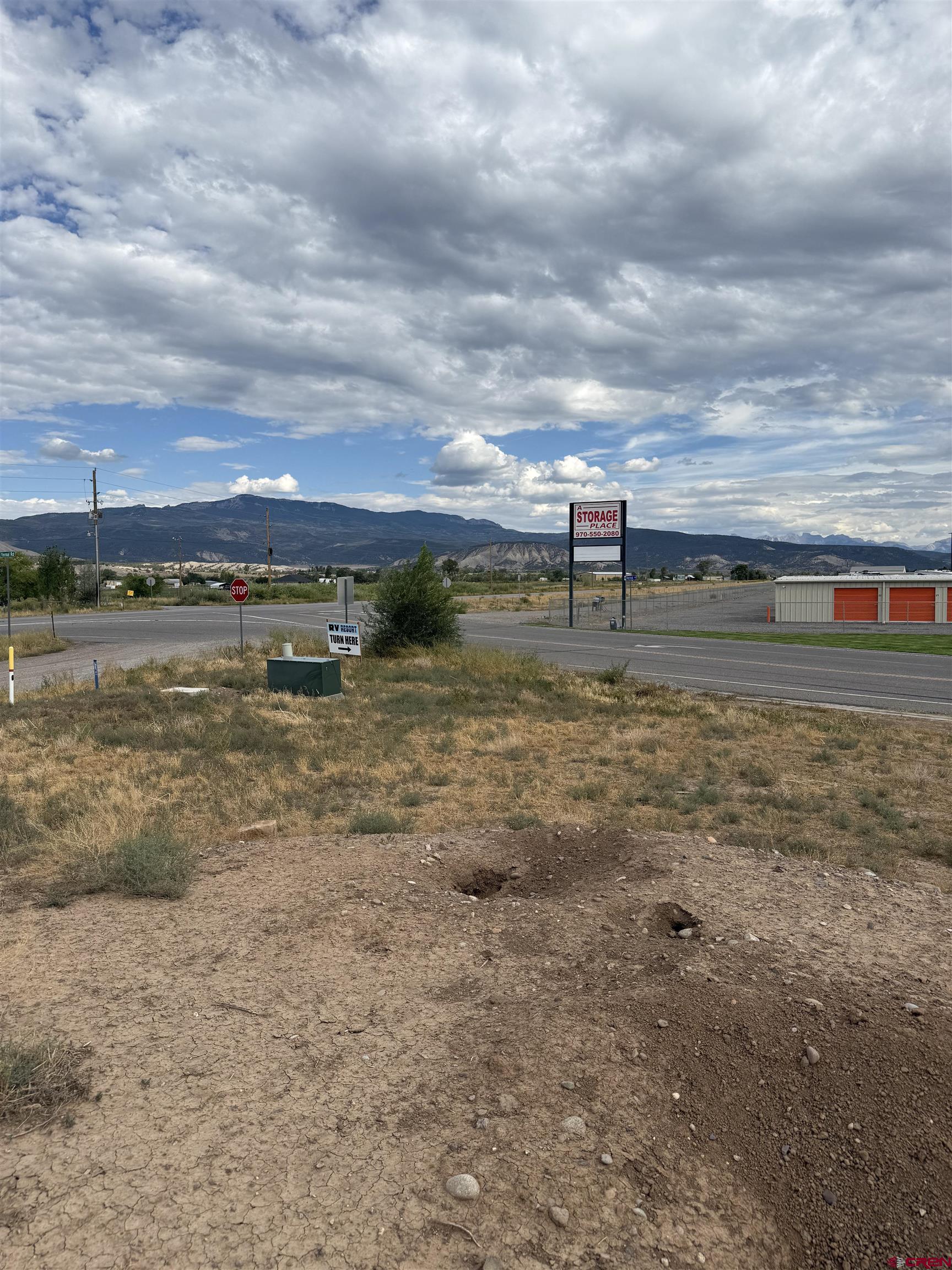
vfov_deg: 71.6
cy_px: 635
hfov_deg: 56.8
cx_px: 476
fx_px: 880
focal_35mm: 24
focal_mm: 6.76
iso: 80
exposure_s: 1/4975
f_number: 1.78
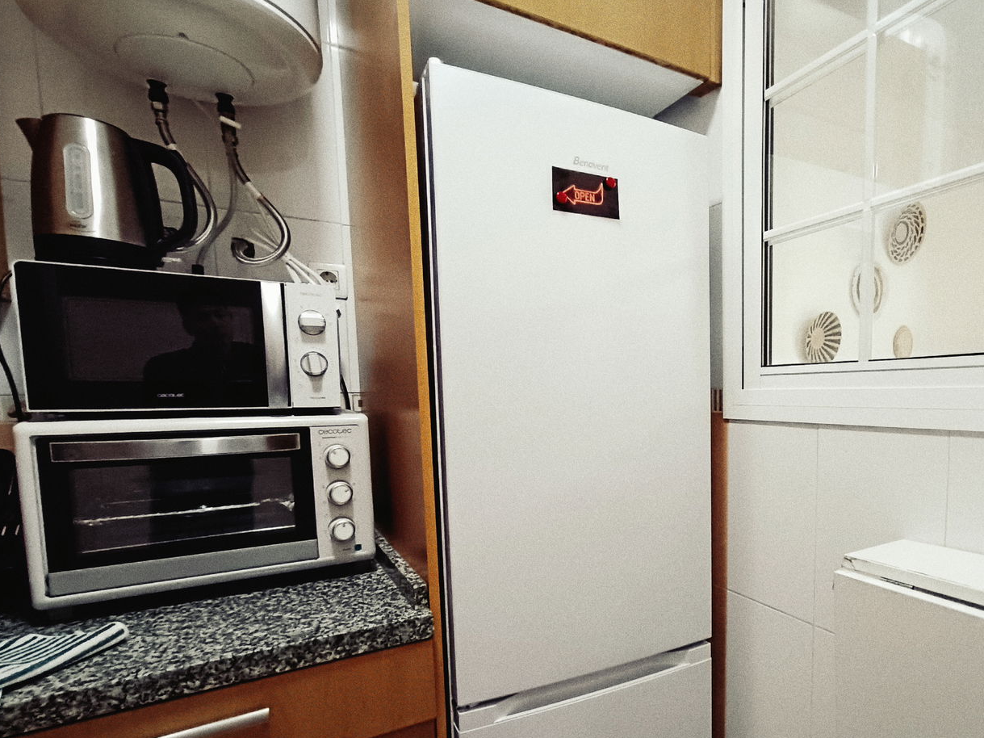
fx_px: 597
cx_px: 636
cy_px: 451
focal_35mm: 21
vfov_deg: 62.7
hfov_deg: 77.1
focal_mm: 1.66
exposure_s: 1/50
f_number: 2.2
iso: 344
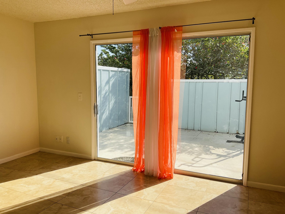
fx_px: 239
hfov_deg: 61.7
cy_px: 107
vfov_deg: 48.2
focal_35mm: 29
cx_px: 142
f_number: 1.8
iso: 16
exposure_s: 1/1412
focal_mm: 3
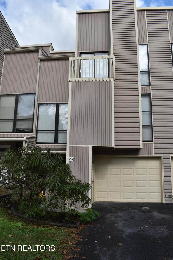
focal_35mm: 27
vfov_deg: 67.4
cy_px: 130
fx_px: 195
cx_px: 86
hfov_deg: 47.9
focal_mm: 18
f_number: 9
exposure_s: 1/200
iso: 100
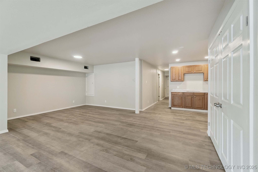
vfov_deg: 77.3
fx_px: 107
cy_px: 86
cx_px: 129
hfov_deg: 100.4
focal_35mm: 15
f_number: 6.3
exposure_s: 1/20
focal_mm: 10
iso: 200
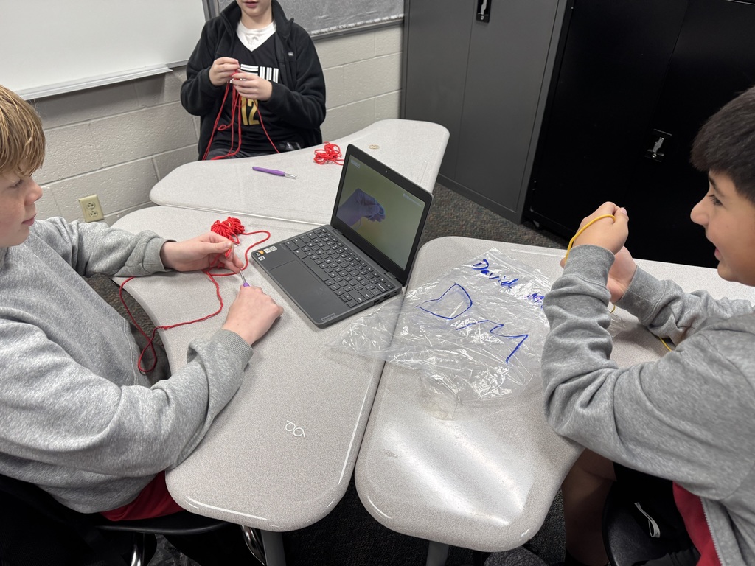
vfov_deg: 56.8
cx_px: 378
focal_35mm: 24
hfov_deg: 71.6
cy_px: 283
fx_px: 523
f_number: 1.78
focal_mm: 6.76
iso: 200
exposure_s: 1/120
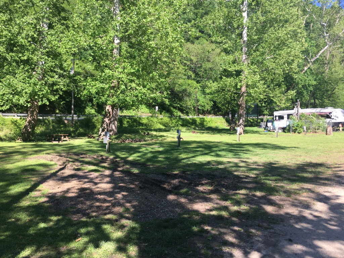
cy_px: 129
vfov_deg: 48.2
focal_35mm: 29
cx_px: 172
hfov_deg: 61.7
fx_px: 288
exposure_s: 1/519
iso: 25
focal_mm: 4.15
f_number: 2.2
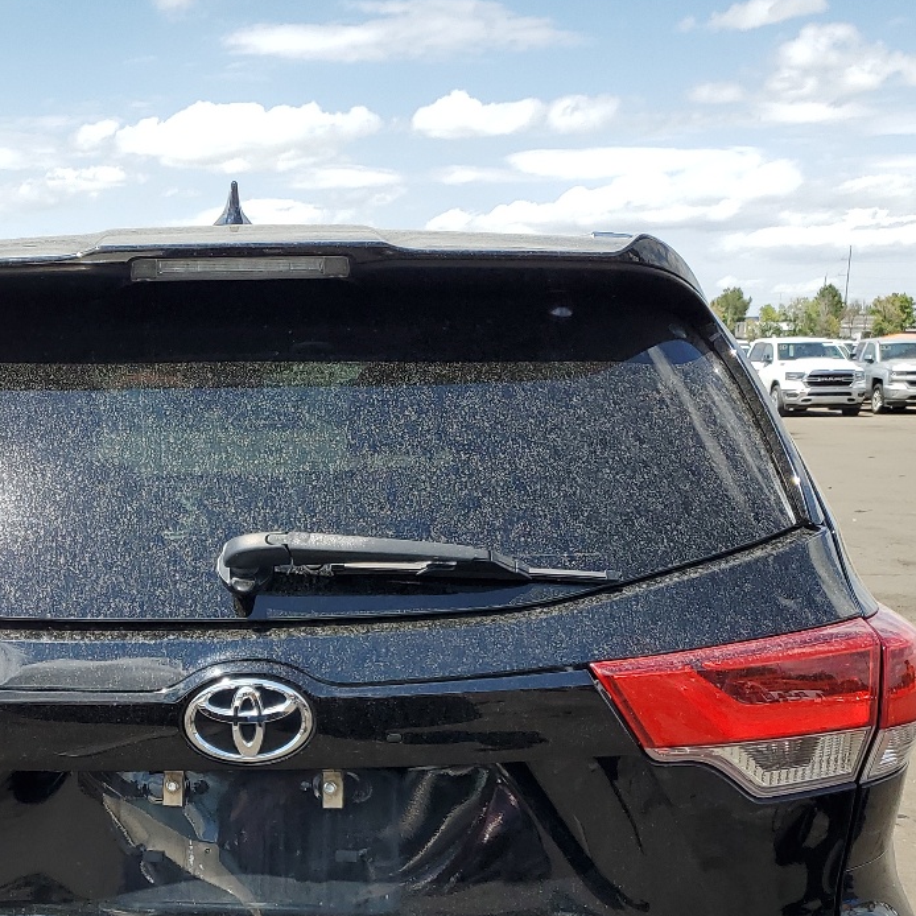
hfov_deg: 31.5
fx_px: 1587
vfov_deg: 31.1
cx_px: 210
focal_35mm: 53
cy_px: 777
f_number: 1.5
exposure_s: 1/2500
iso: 50
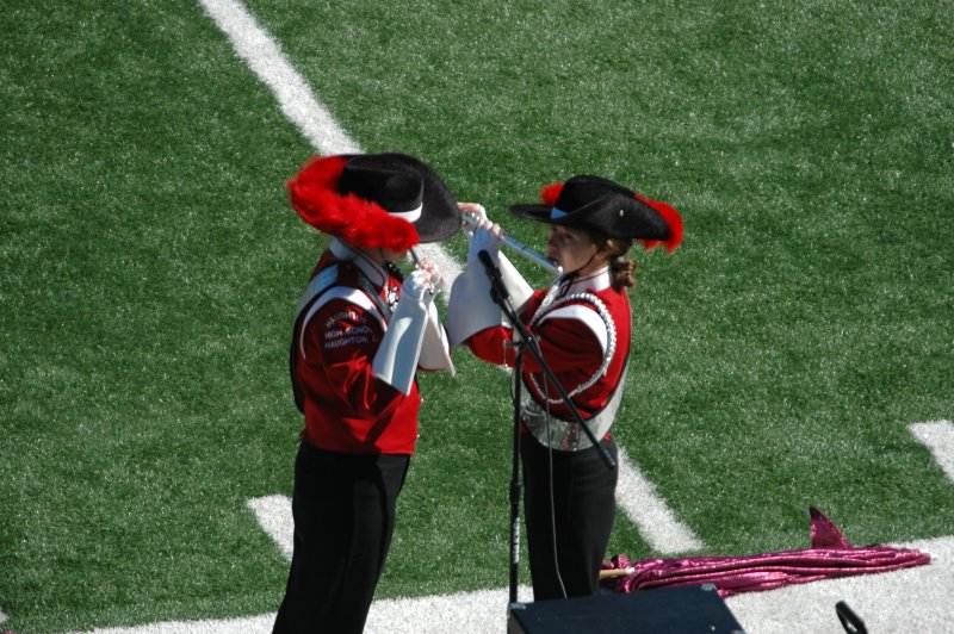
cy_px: 317
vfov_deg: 2.3
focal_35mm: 600
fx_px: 15887
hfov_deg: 3.4
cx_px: 477
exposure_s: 1/640
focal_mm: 400
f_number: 5.6
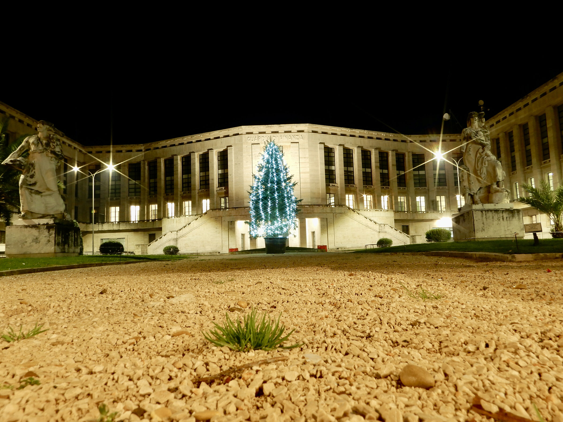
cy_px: 211
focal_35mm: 24
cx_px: 282
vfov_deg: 56.8
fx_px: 390
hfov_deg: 71.6
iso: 100
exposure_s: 5
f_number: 5
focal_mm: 4.3
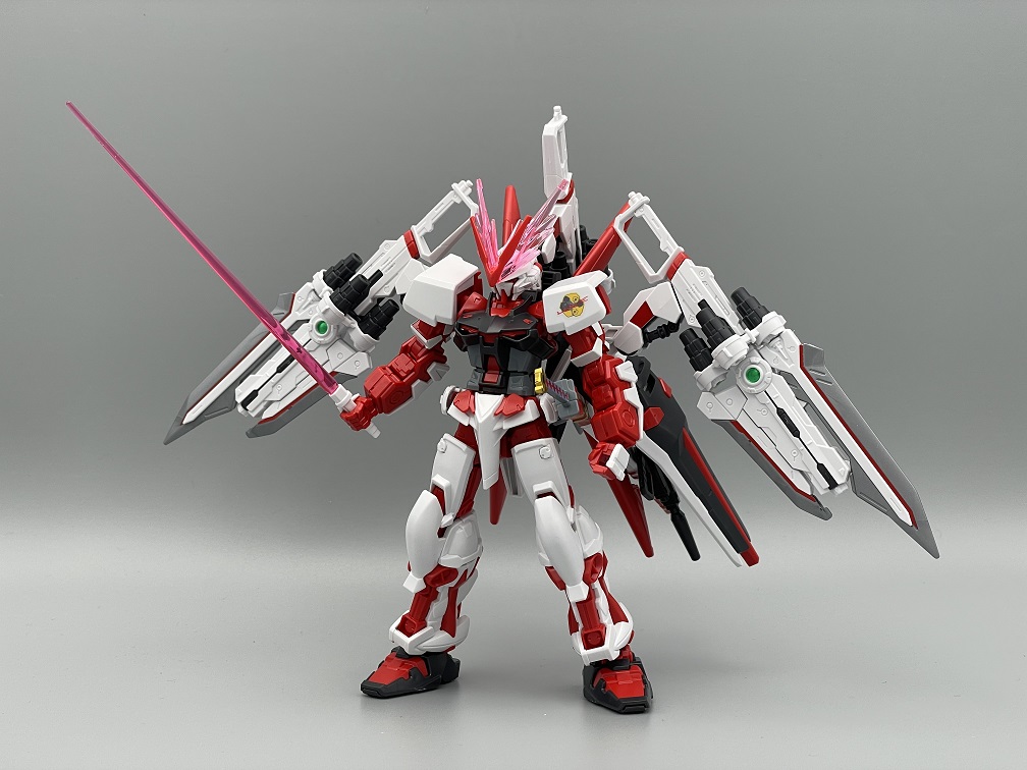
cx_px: 514
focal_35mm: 52
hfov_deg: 36.8
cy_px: 385
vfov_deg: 28.0
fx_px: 1543
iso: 25
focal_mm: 6
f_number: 2
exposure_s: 1/120
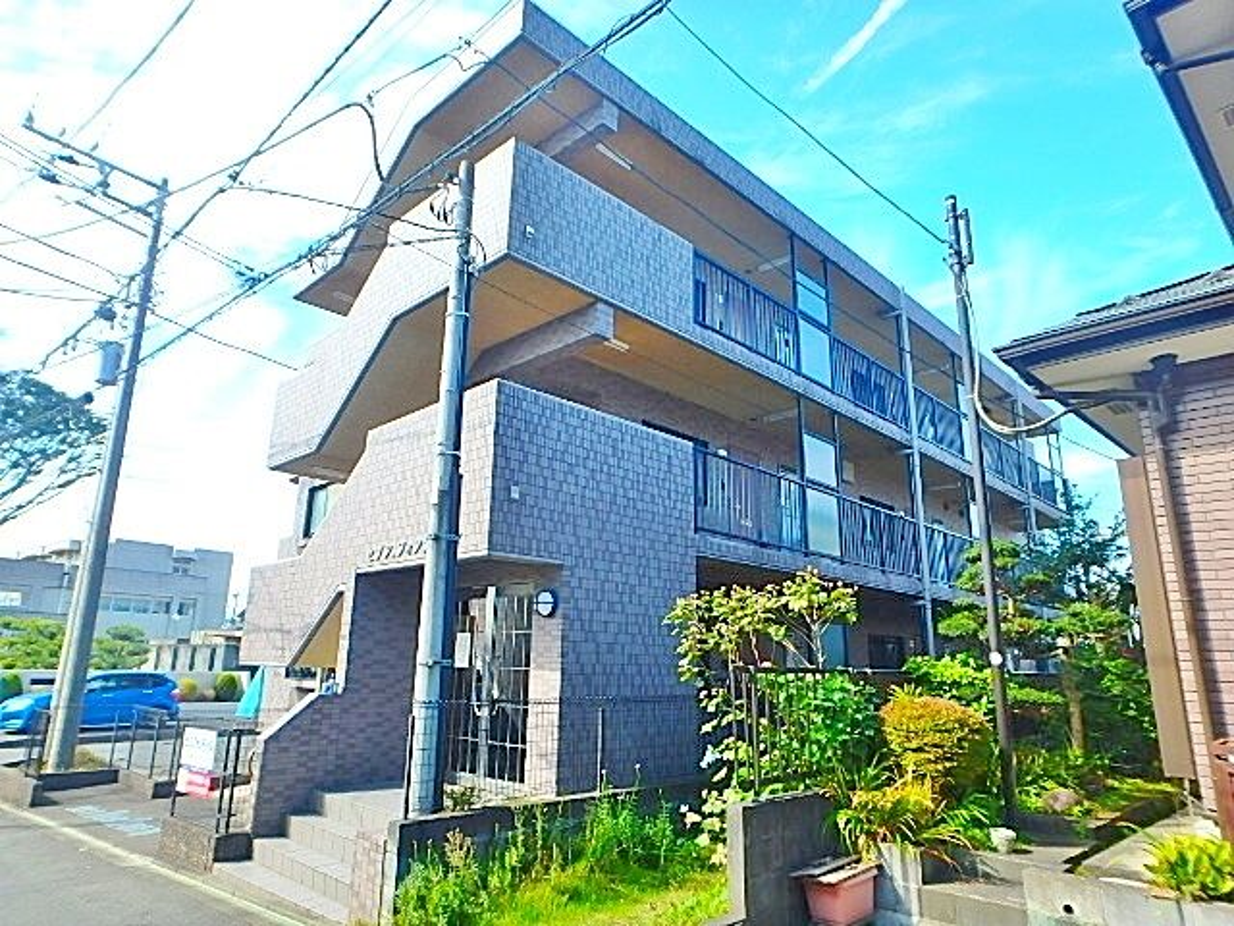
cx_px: 617
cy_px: 463
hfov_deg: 79.0
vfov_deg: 63.4
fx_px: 749
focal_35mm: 21
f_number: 3.5
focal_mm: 3.7
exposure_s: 1/400
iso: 125
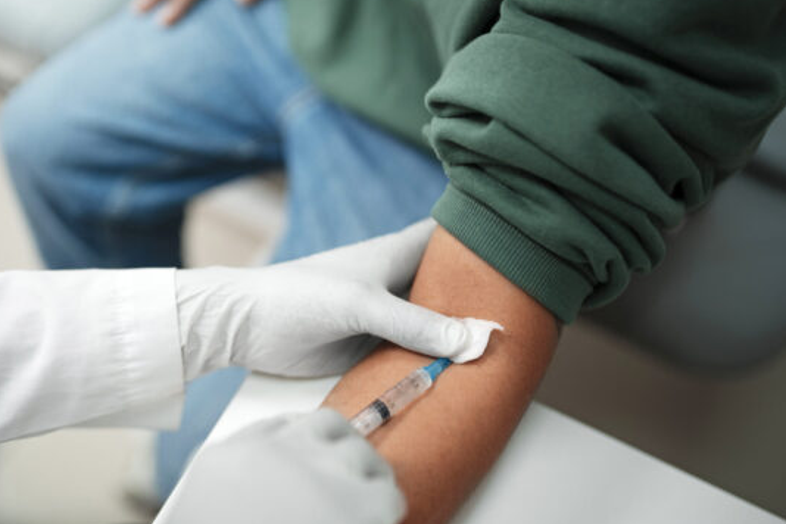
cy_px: 297
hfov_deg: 47.3
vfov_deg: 32.6
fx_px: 895
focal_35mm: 41
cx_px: 347
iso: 500
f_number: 1.6
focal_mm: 35
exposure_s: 1/400
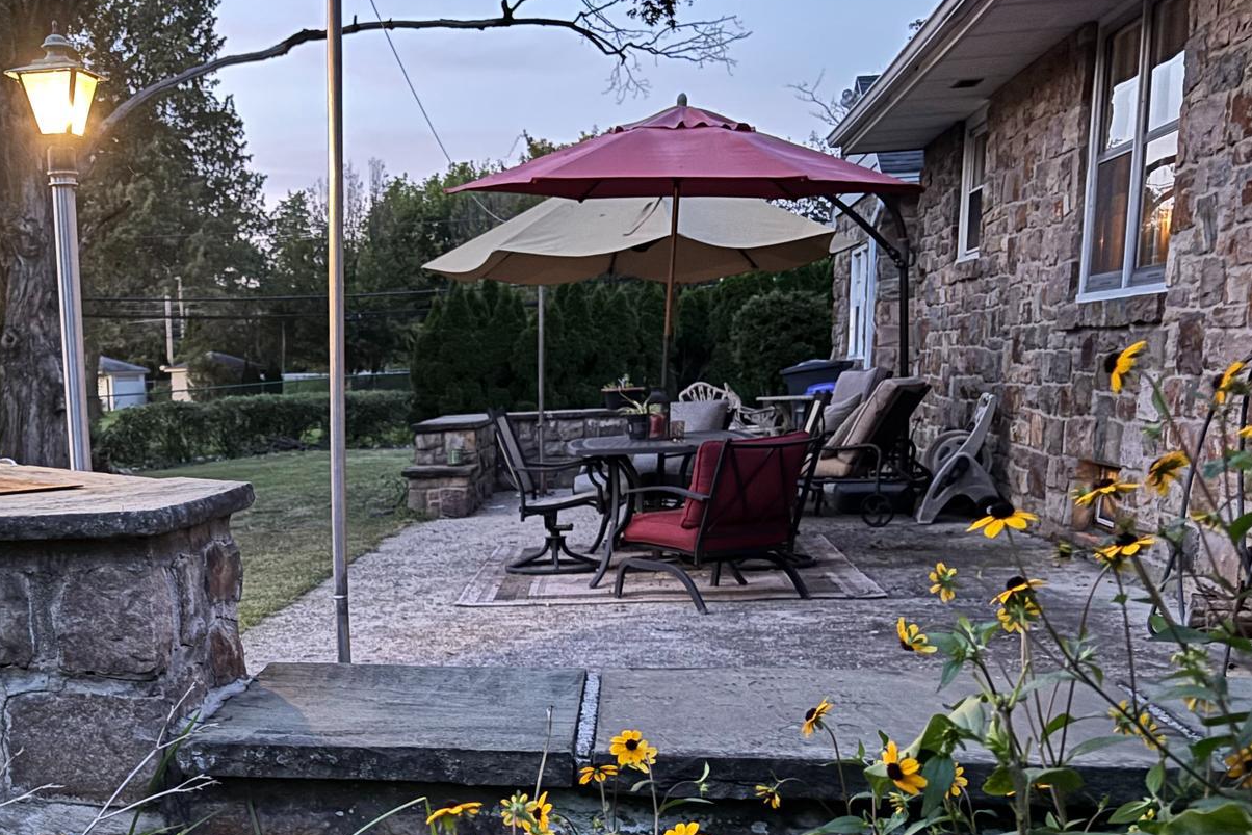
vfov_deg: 28.4
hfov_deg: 41.2
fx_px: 1600
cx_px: 277
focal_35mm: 46
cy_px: 716
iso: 800
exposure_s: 1/14
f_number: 1.6
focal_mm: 5.96
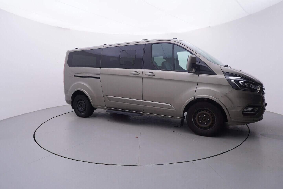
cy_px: 94
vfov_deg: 56.2
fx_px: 177
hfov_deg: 77.3
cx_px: 142
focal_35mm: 22
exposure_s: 1/80
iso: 200
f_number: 5
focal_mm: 15
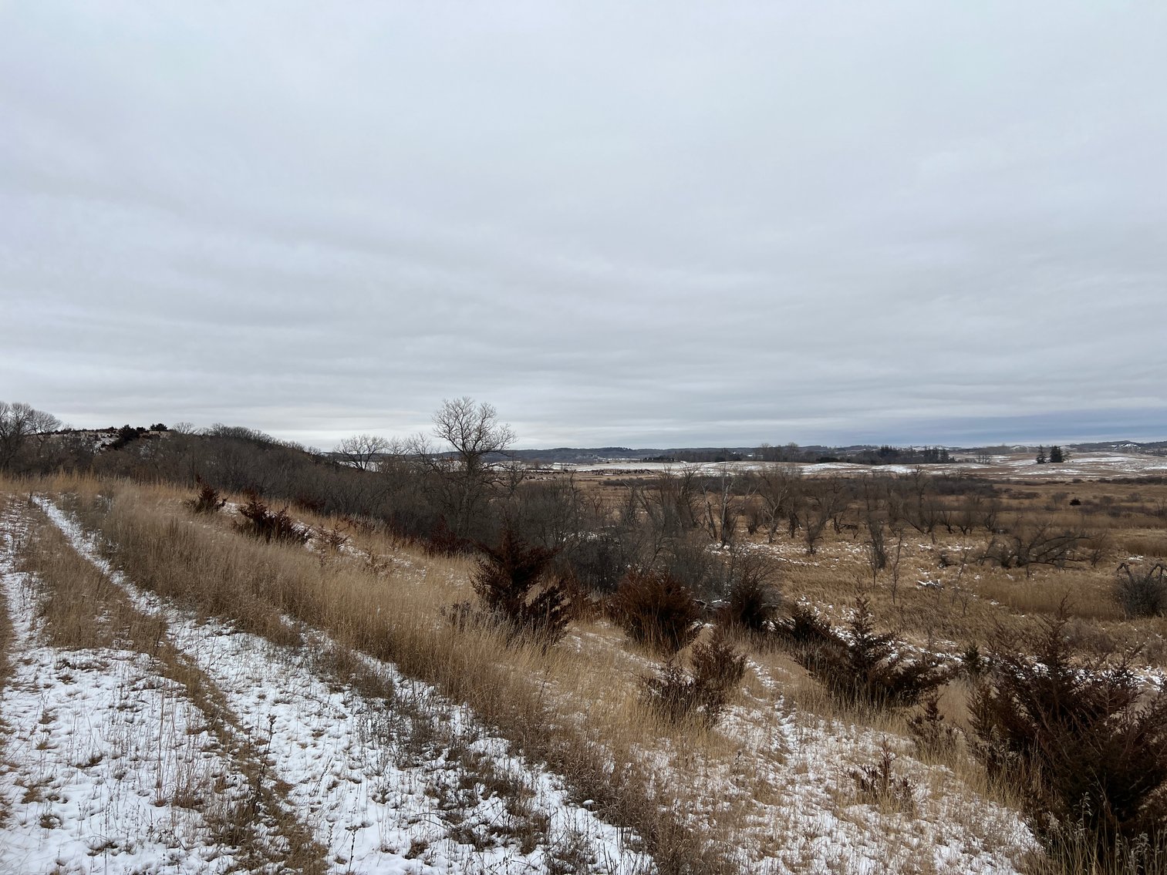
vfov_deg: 53.1
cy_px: 438
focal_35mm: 26
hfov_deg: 67.3
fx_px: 877
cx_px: 584
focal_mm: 5.7
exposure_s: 1/3968
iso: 50
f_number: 1.5
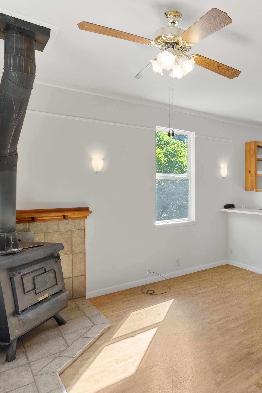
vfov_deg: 69.4
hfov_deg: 45.6
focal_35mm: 26
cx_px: 228
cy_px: 198
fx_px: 284
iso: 640
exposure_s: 1/6
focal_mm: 17
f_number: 8
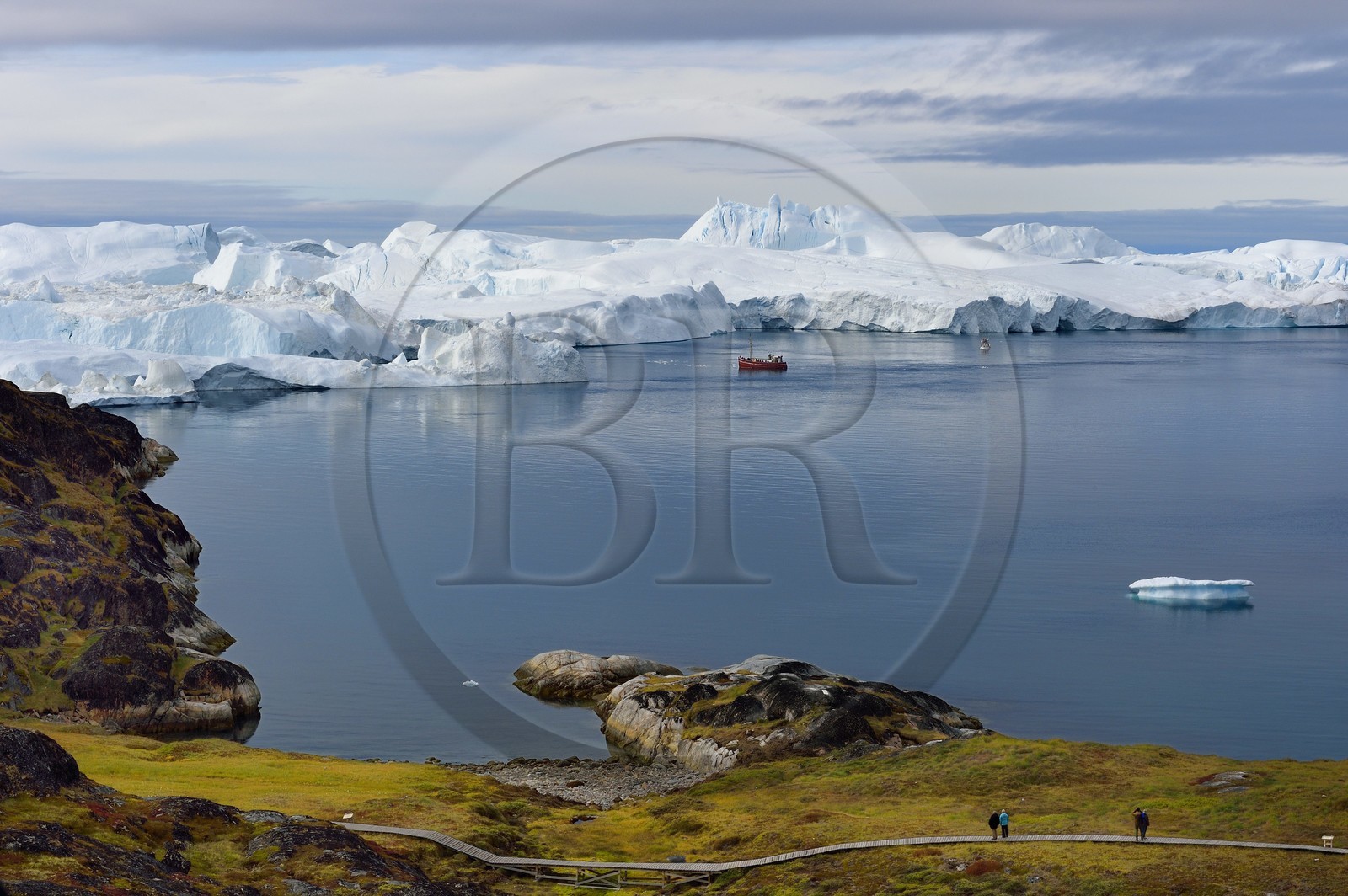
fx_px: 2619
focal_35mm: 70
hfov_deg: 28.9
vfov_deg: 19.4
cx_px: 674
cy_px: 448
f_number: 18
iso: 400
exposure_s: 1/320
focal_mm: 70
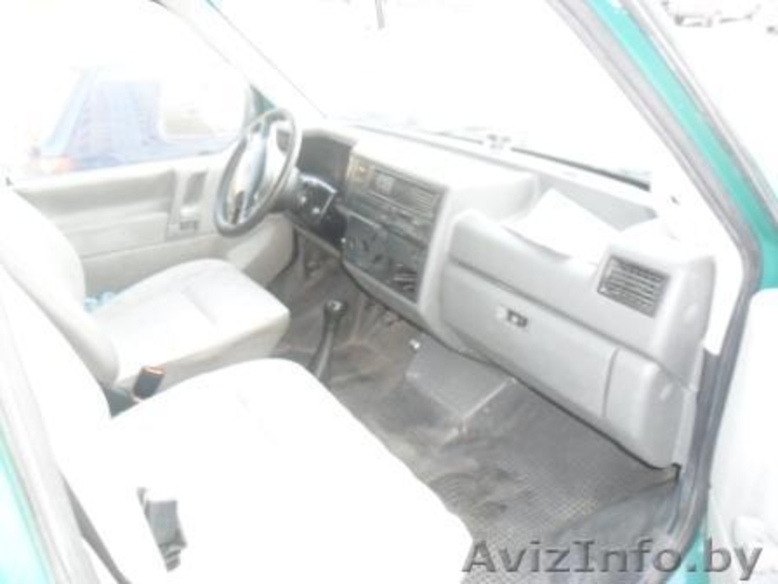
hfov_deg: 65.3
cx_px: 389
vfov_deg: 51.4
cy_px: 292
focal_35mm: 27
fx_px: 607
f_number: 3.5
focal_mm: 4.9
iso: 400
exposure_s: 1/45
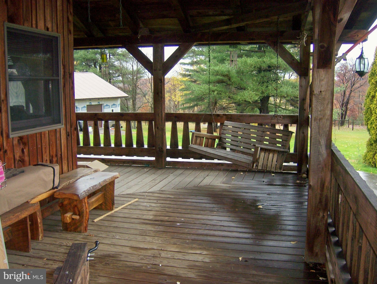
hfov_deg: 51.3
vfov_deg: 39.7
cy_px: 142
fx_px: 392
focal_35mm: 36
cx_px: 188
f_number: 2.8
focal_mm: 6
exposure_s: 1/60
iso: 125
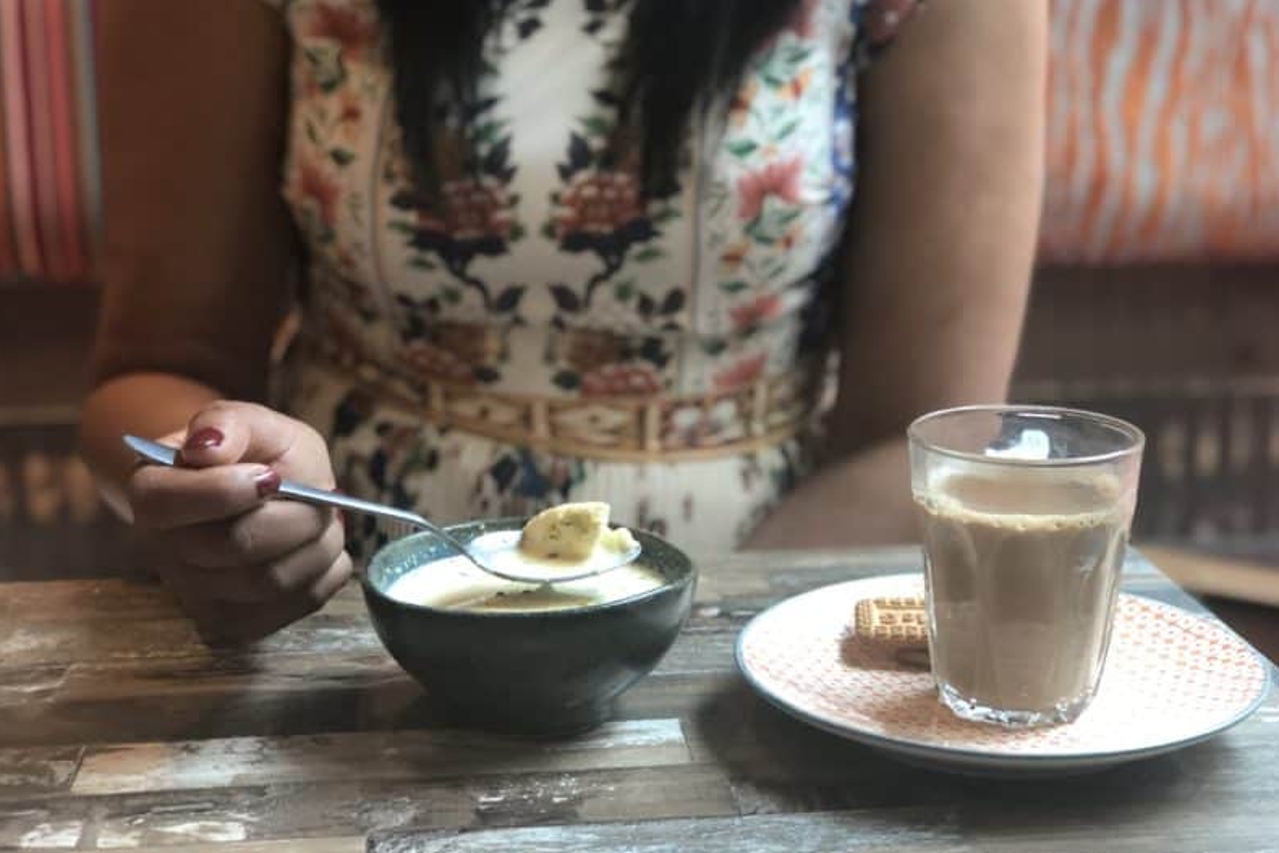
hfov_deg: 33.4
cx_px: 640
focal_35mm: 60
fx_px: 2132
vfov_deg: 22.6
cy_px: 431
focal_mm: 6.6
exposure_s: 1/33
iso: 200
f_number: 2.8
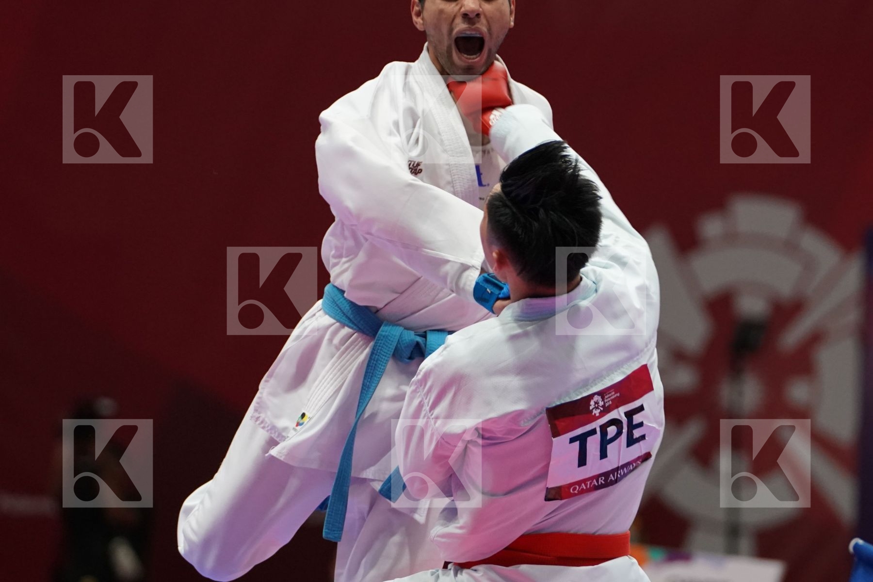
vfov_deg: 4.4
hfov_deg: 6.6
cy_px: 291
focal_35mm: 310
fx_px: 7517
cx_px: 436
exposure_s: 1/1000
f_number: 4
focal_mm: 207
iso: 4000
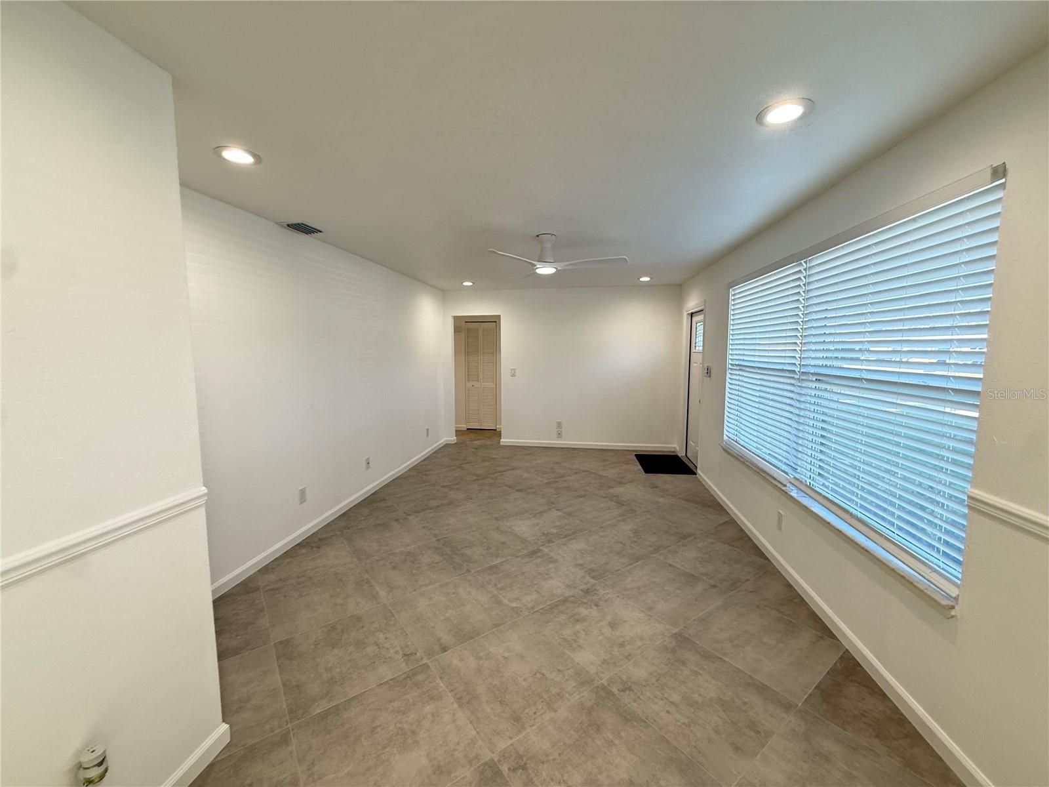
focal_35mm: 14
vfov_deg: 85.7
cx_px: 524
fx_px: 424
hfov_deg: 102.1
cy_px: 394
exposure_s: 1/120
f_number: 2.2
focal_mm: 2.22
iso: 125
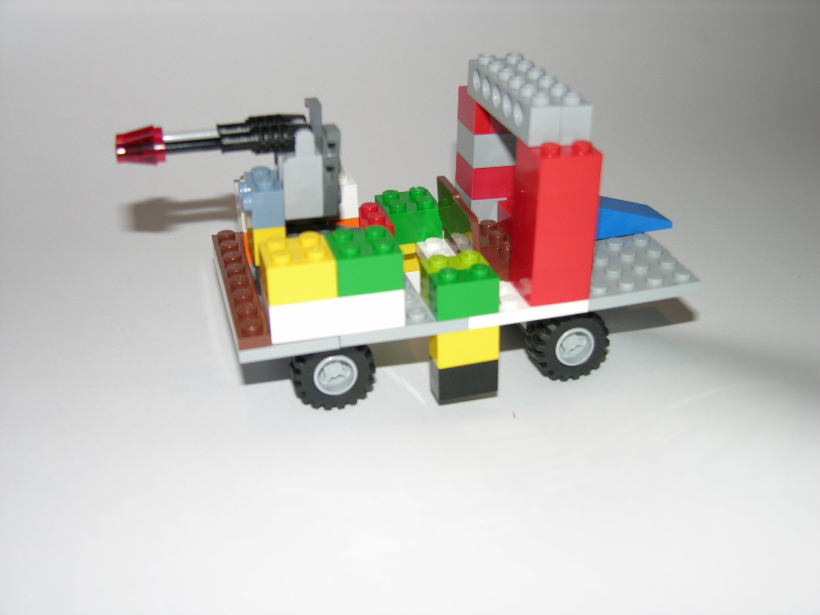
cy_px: 308
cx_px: 410
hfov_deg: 41.2
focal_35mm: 46
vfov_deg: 31.5
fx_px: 1090
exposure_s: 1/60.1
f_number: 3
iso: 50
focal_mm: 11.6
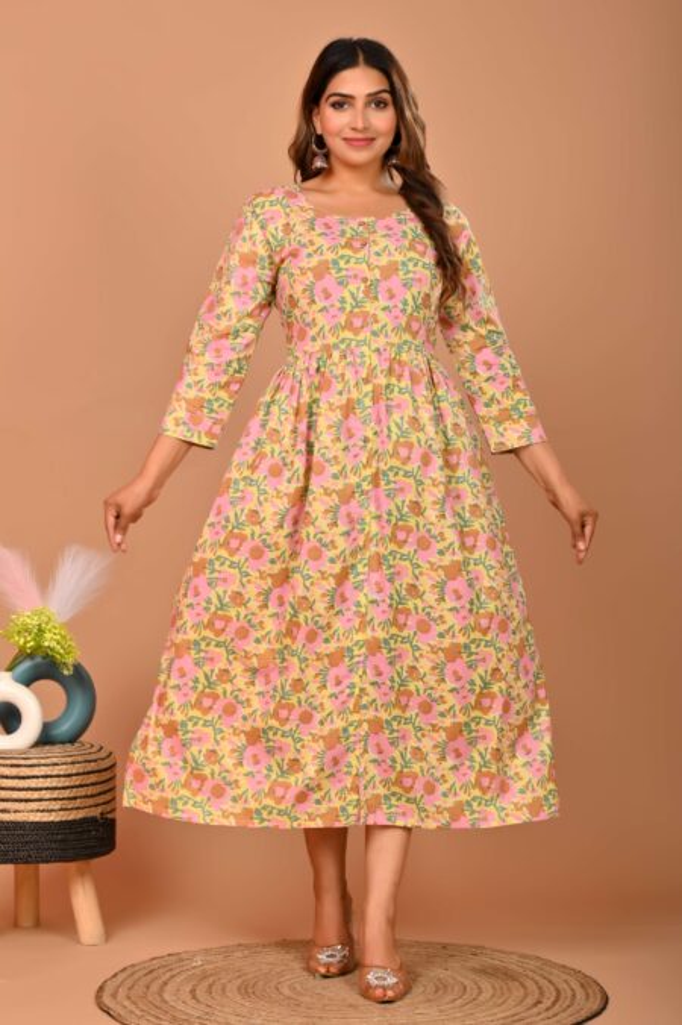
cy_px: 512
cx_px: 341
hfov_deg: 23.0
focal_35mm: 59
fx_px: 1678
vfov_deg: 33.9
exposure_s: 1/200
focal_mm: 59
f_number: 5
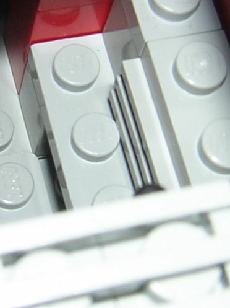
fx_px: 1029
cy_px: 128
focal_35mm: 116
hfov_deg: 12.7
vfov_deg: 17.0
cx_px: 84
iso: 100
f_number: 5.2
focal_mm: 4.7
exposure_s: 1/60.1
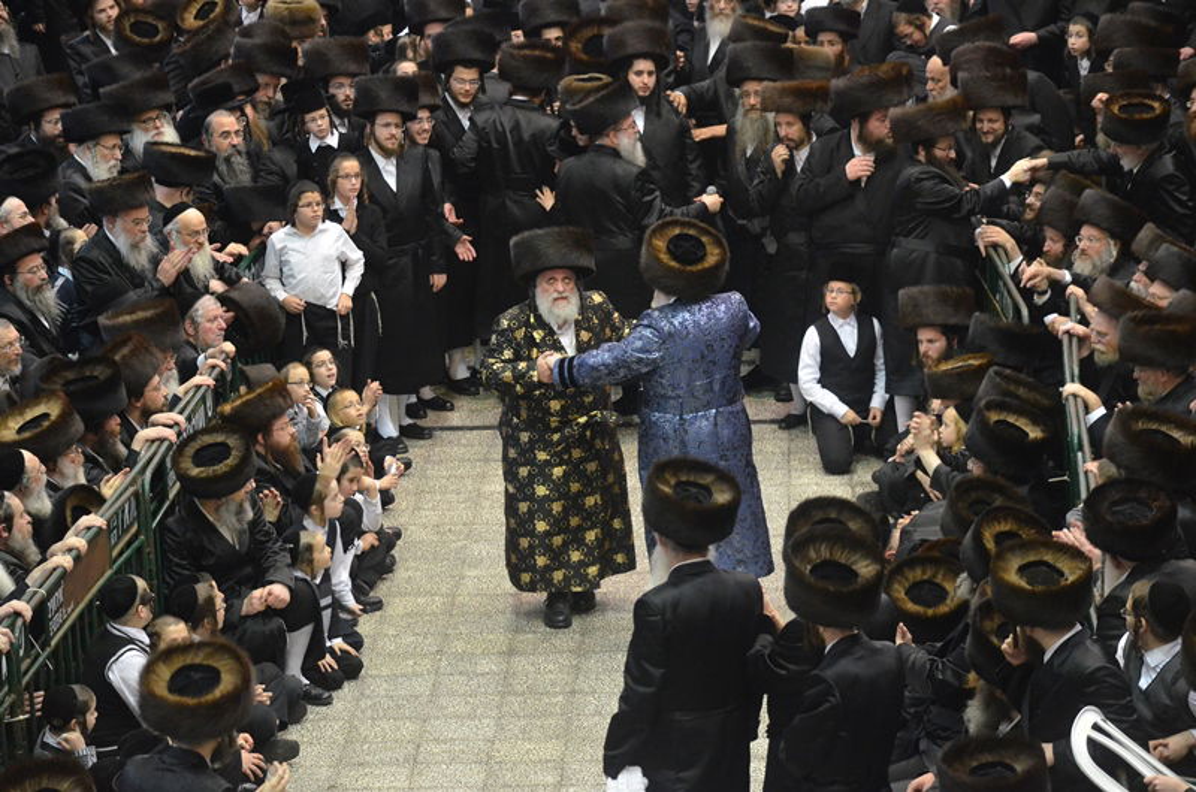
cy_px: 396
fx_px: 4973
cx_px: 598
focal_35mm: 150
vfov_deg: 9.1
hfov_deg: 13.7
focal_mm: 100
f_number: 4.8
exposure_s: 1/80
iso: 3200
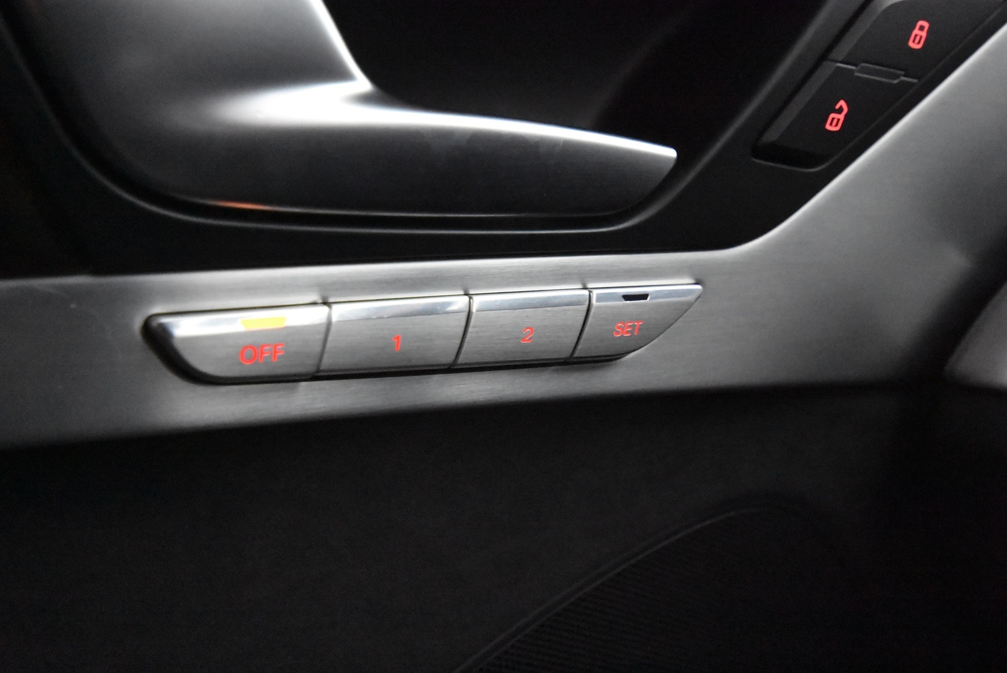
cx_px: 504
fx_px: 840
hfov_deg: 61.9
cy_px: 336
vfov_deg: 43.7
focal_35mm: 30
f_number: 5.6
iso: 12800
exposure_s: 1/40
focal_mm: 20
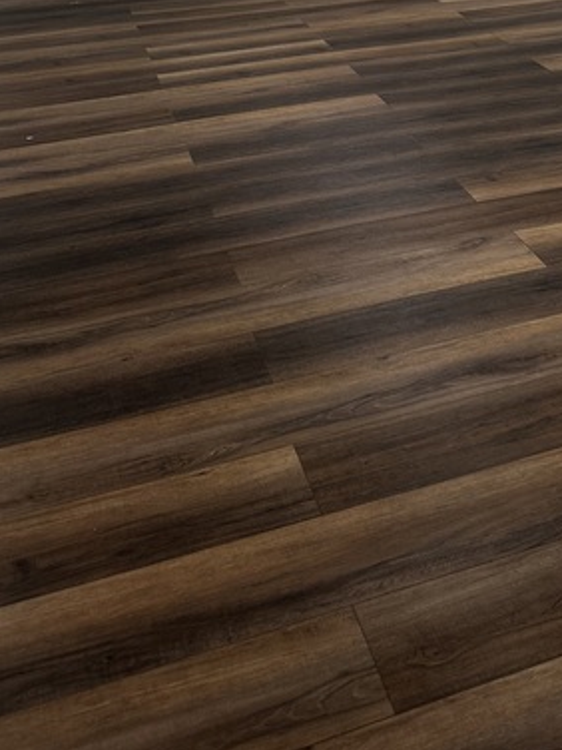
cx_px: 500
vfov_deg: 33.6
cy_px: -36
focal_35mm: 51
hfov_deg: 27.6
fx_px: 1104
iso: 125
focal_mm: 6.86
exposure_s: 1/60
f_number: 1.78
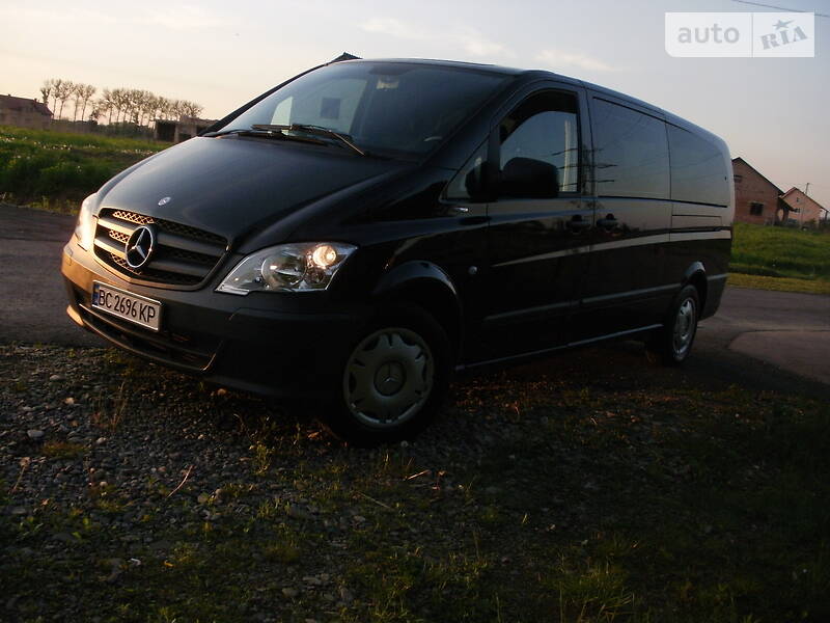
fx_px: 863
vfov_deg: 39.7
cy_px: 312
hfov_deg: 51.4
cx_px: 415
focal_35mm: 36
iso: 200
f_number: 3.5
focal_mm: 6.3
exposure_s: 1/500
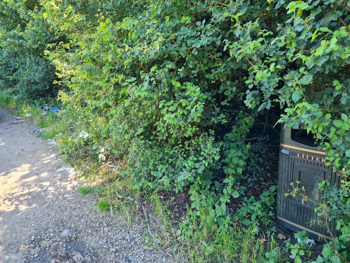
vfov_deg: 53.1
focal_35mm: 26
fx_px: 263
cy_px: 132
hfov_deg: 67.3
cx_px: 175
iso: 64
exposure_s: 1/100
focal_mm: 5.4
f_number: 1.8
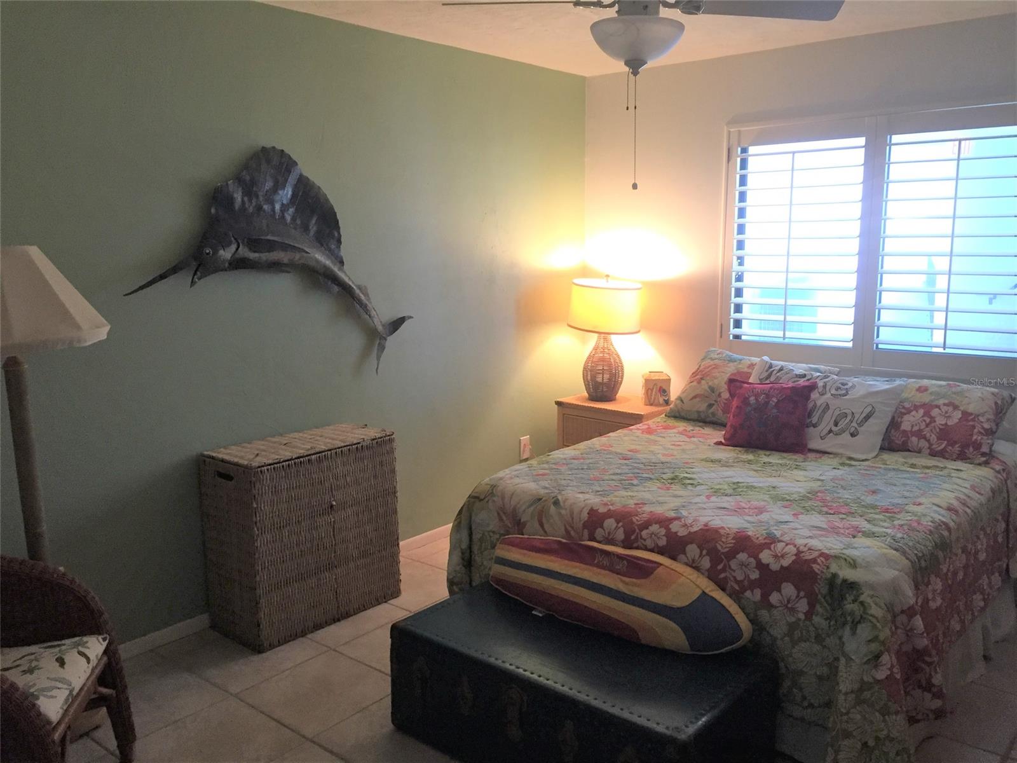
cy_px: 382
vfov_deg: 48.2
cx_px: 508
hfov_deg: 61.7
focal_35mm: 29
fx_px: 852
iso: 125
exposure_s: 1/30
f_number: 2.2
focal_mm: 4.15
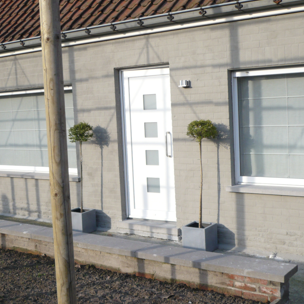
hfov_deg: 34.0
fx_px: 497
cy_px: 150
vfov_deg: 34.0
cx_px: 131
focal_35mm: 50
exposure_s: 1/500
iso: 100
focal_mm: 5.8
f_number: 2.8
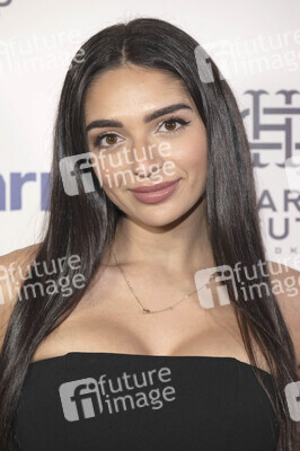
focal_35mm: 104
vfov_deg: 19.7
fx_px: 1302
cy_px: 226
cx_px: 150
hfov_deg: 13.1
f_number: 5
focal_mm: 104
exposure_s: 1/200
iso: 800
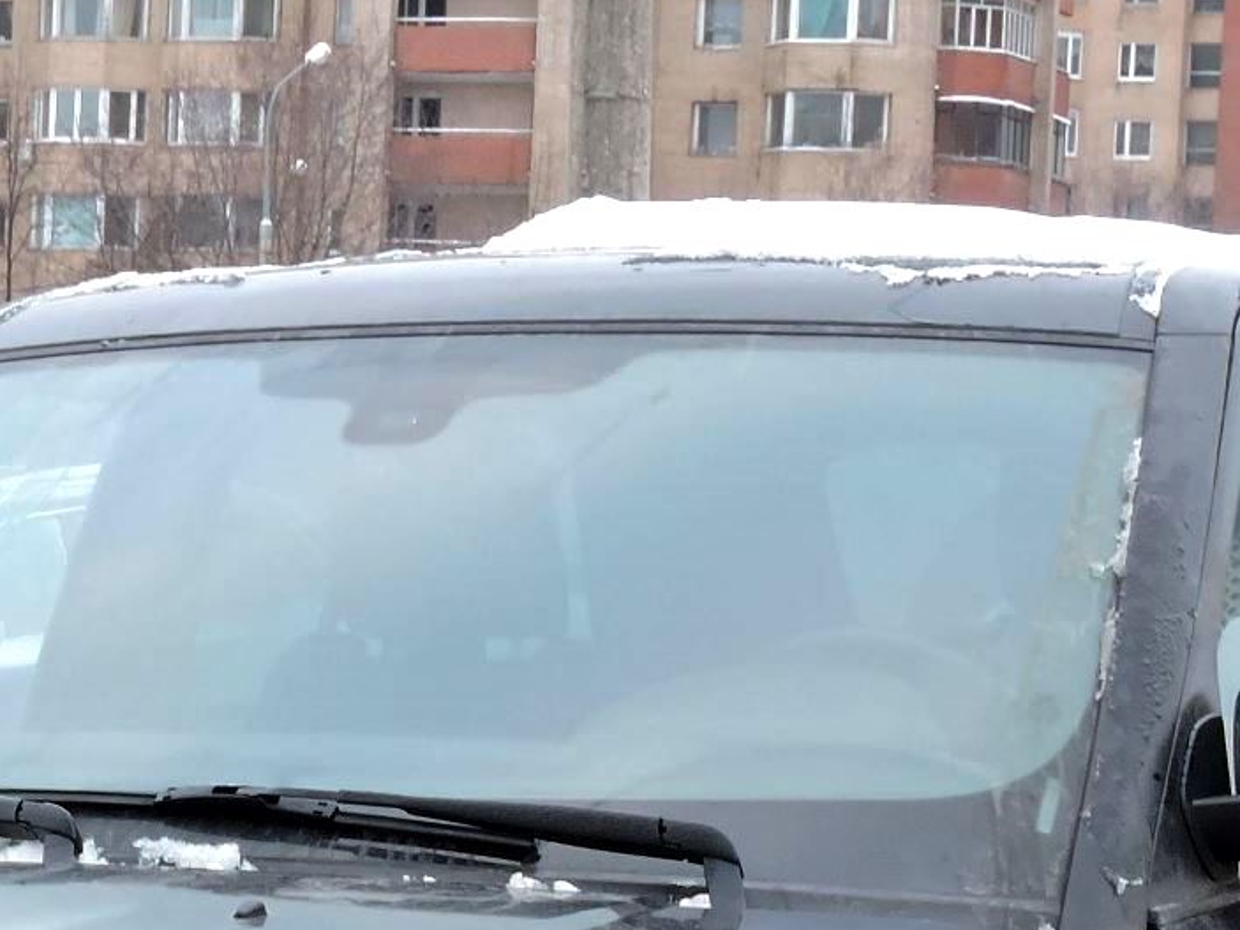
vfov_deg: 11.3
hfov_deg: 15.3
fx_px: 4584
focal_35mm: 128
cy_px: 1253
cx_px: 210
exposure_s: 1/30
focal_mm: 8.1
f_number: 4
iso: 140
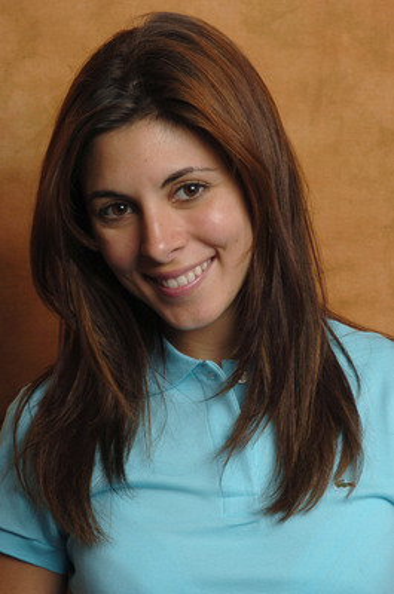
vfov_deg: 16.1
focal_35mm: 128
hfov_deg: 10.7
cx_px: 197
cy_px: 297
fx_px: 2102
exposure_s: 1/200
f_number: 16
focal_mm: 85
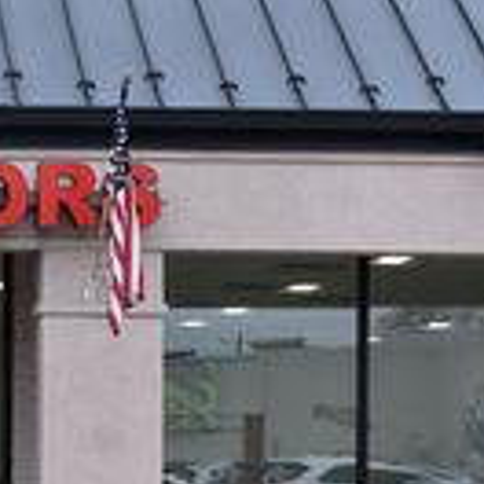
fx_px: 1776
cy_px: 477
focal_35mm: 112
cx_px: -220
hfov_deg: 14.6
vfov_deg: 15.3
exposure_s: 1/160
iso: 400
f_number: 9
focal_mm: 29
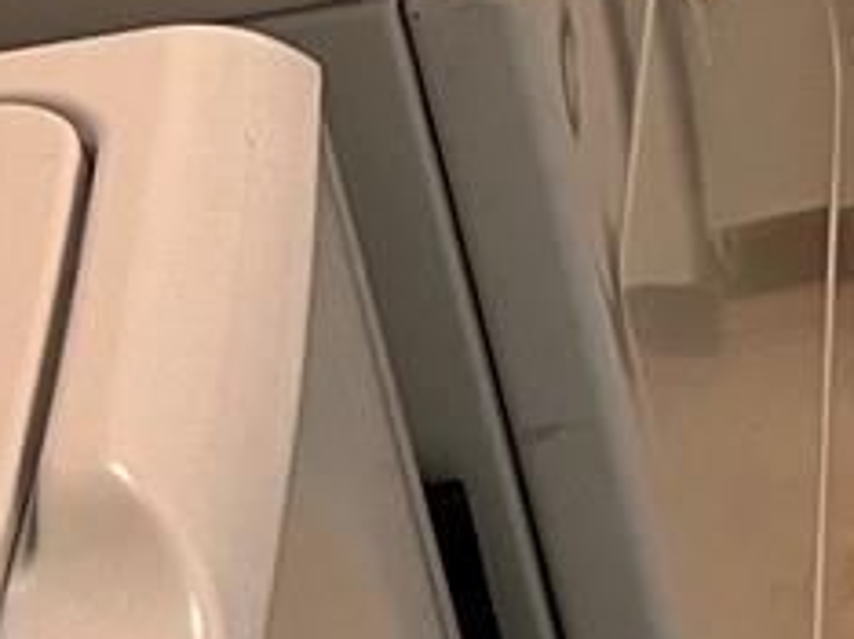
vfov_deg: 7.7
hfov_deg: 9.7
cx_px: 2142
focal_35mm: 178
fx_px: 4387
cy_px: -898
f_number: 1.5
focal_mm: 5.7
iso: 100
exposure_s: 1/60
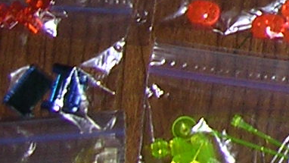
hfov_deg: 8.8
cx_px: 682
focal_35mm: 222
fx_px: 1701
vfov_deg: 5.2
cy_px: -300
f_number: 2.8
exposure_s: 1/60.1
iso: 100
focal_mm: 5.8
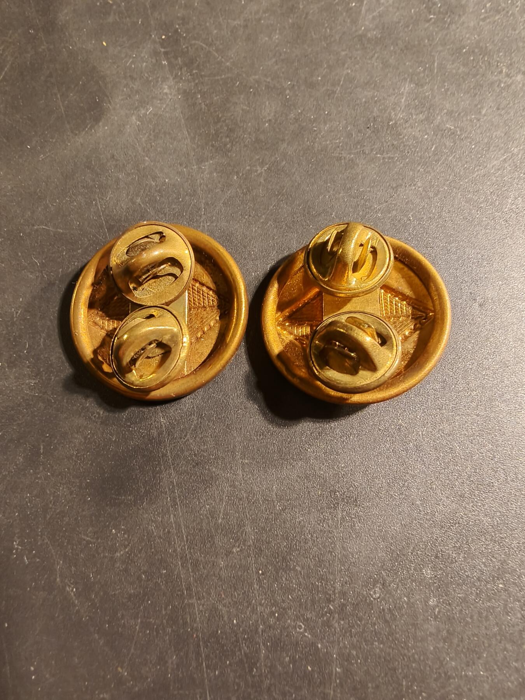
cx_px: 262
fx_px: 465
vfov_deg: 73.9
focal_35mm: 23
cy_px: 350
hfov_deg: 58.9
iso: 250
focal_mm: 2.32
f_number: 2
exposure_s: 1/50
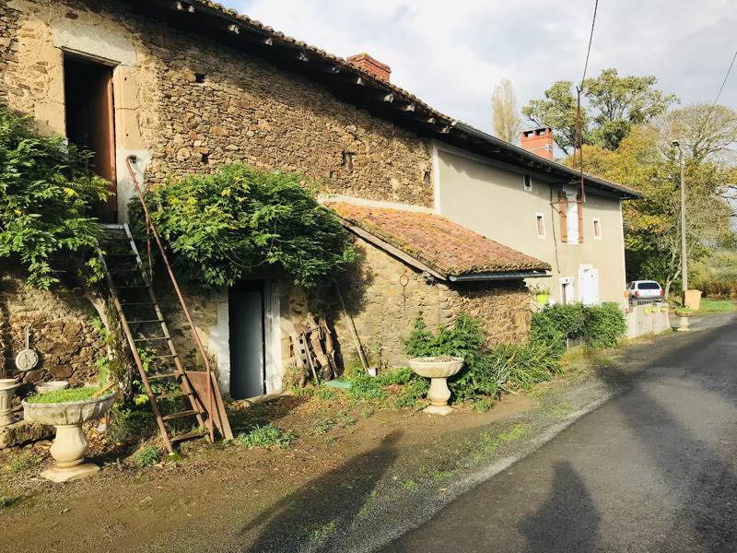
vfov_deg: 49.7
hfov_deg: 63.4
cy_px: 276
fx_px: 596
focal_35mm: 28
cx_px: 368
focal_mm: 3.99
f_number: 1.8
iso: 20
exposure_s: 1/977
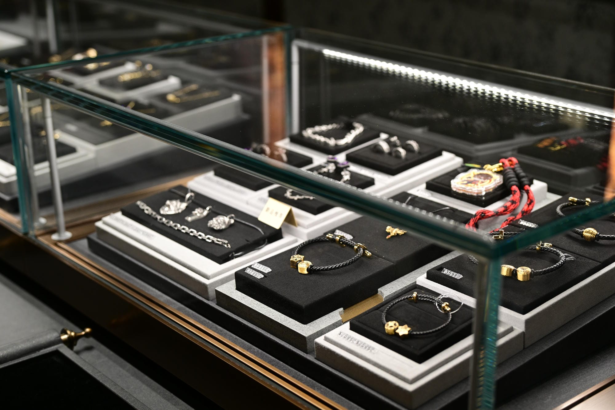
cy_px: 205
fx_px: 957
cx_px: 308
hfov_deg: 35.6
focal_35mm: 56
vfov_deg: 24.2
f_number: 4
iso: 320
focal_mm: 56
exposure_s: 1/125
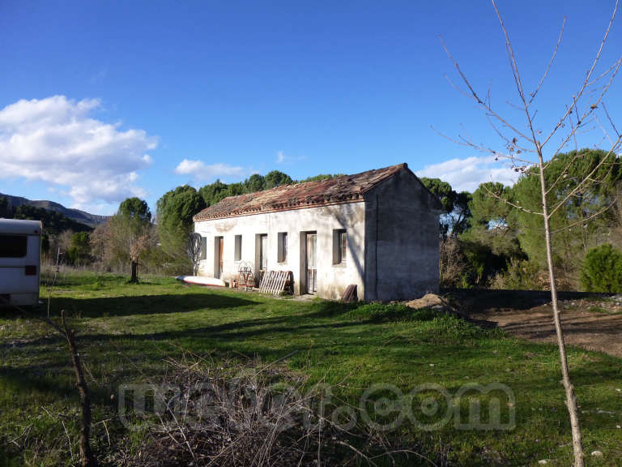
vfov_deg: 54.9
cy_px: 234
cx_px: 311
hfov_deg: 69.4
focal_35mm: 25
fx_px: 449
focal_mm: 4.5
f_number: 3.1
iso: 160
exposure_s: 1/800
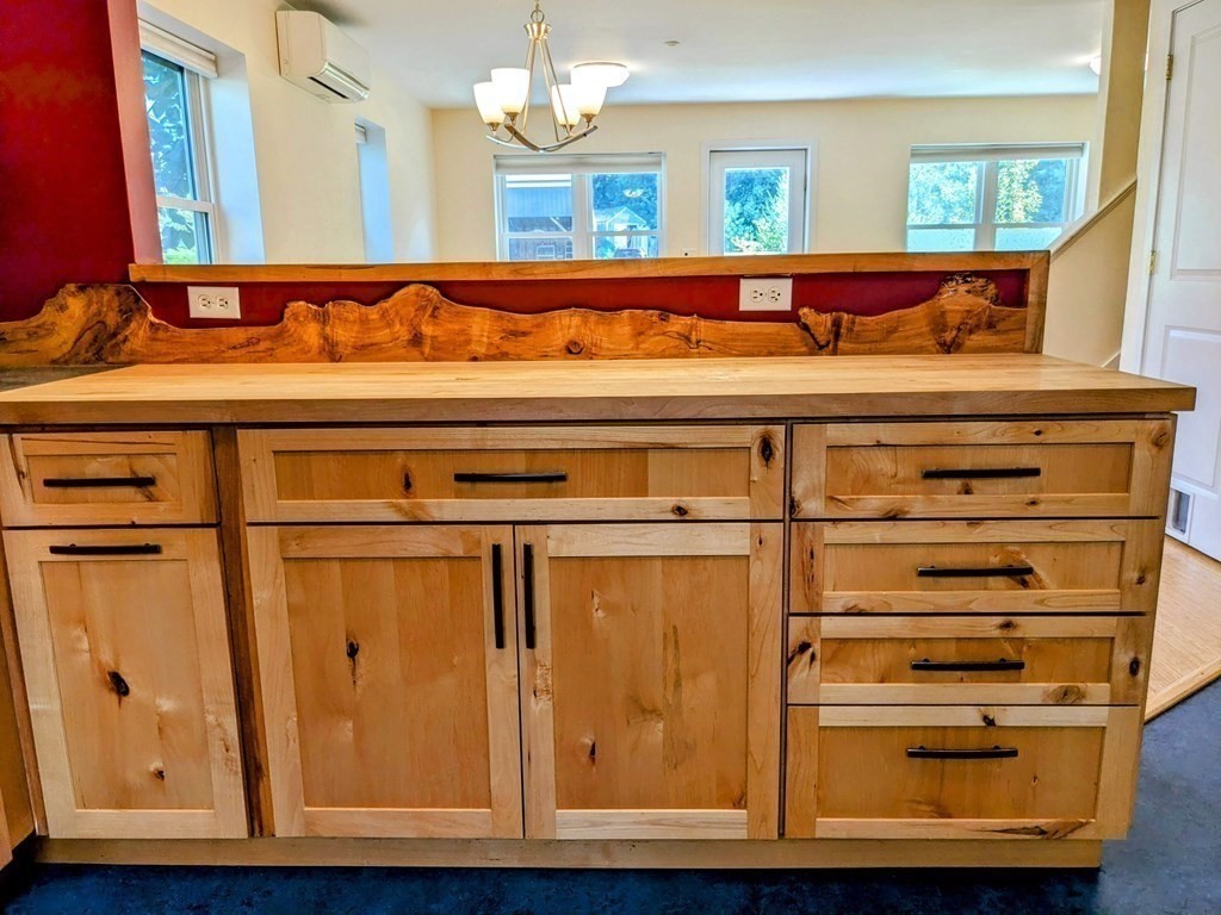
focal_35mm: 27
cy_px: 458
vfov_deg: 51.4
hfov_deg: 65.3
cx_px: 610
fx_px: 952
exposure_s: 1/120
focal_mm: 4.38
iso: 47
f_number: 1.73
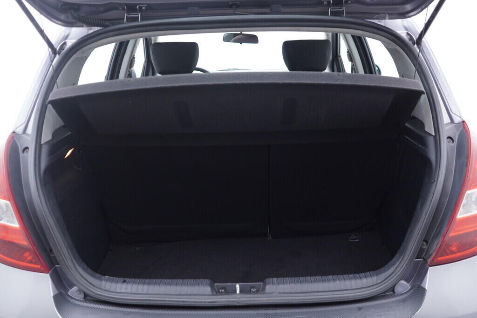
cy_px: 159
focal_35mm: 36
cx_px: 238
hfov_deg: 53.1
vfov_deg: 36.9
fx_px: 477
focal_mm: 24
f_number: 2.8
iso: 250
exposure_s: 1/40
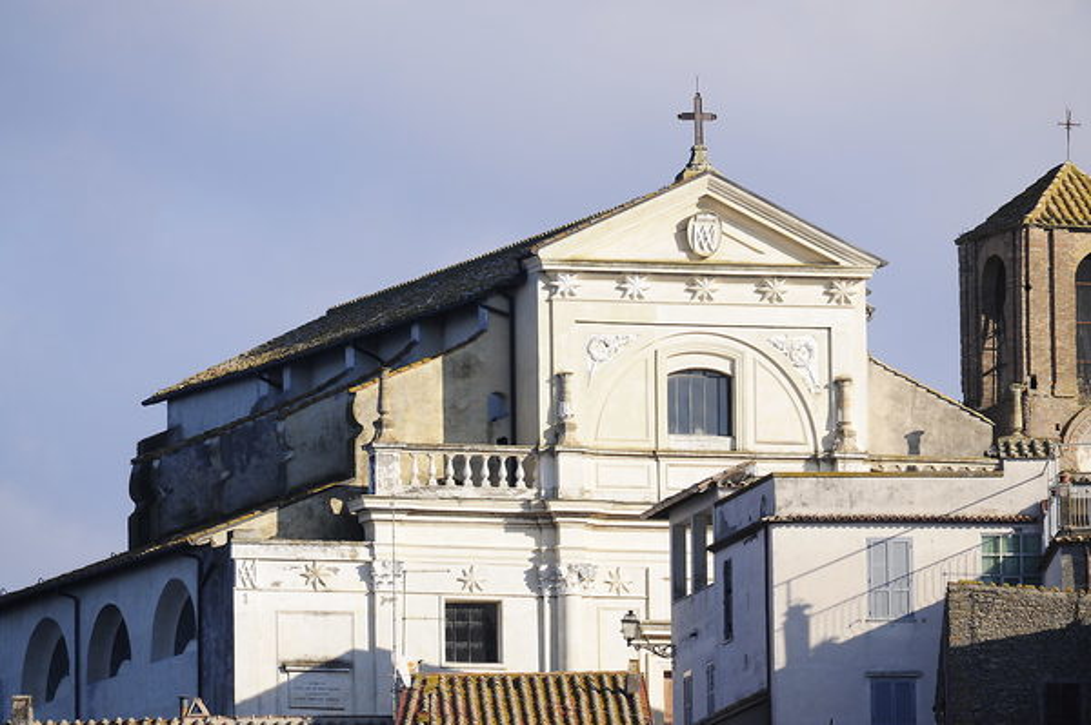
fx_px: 18168
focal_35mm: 600
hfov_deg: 3.4
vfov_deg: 2.3
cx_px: 546
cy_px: 362
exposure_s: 1/500
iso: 200
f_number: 9
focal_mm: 400
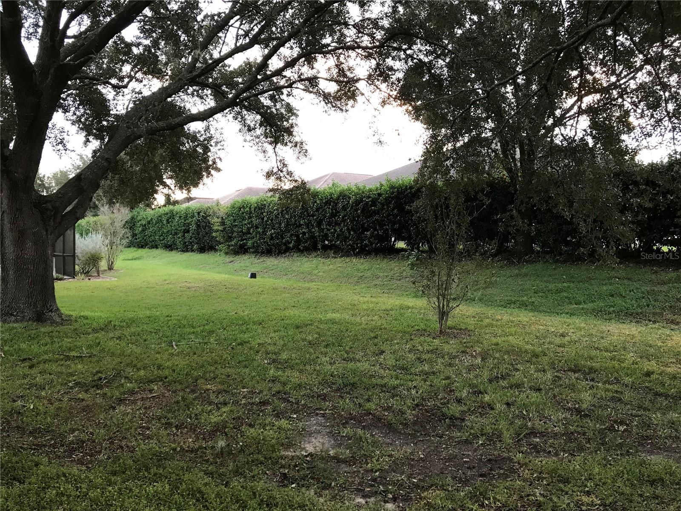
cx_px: 340
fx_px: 551
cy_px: 256
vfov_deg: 49.7
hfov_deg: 63.4
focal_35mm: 28
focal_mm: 3.99
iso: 40
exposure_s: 1/24
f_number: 1.8
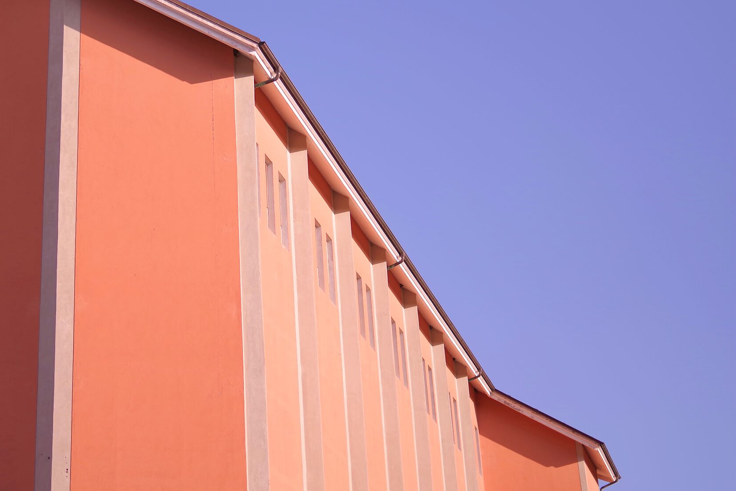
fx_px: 1473
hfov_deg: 27.8
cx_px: 207
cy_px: 177
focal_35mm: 72
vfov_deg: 18.9
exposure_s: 1/6400
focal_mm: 50
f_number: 1.4
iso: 100
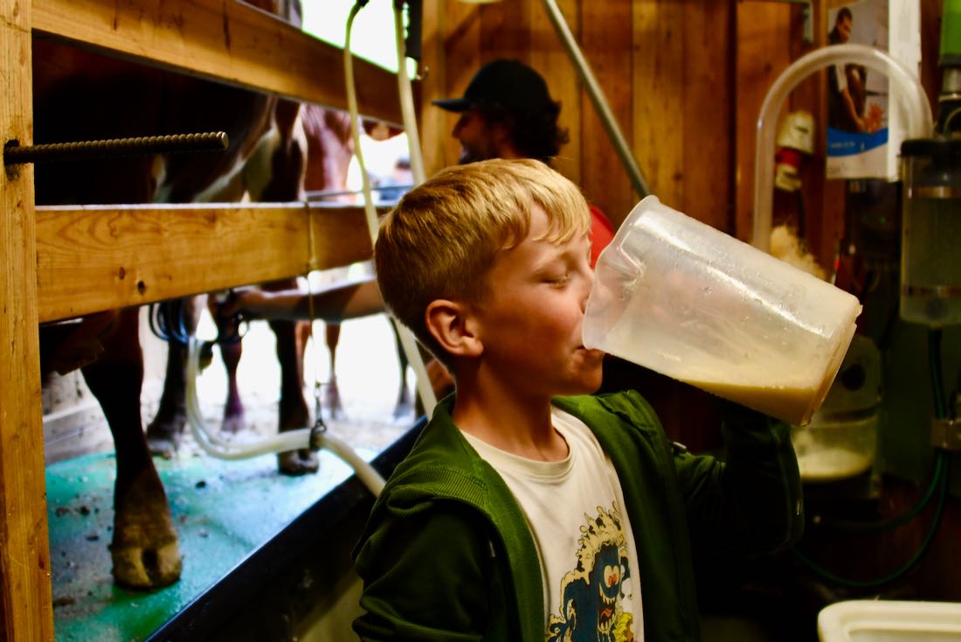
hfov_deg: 46.4
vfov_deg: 31.9
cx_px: 480
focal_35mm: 42
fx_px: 1121
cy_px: 321
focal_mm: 28
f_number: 3.5
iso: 1600
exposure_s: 1/125
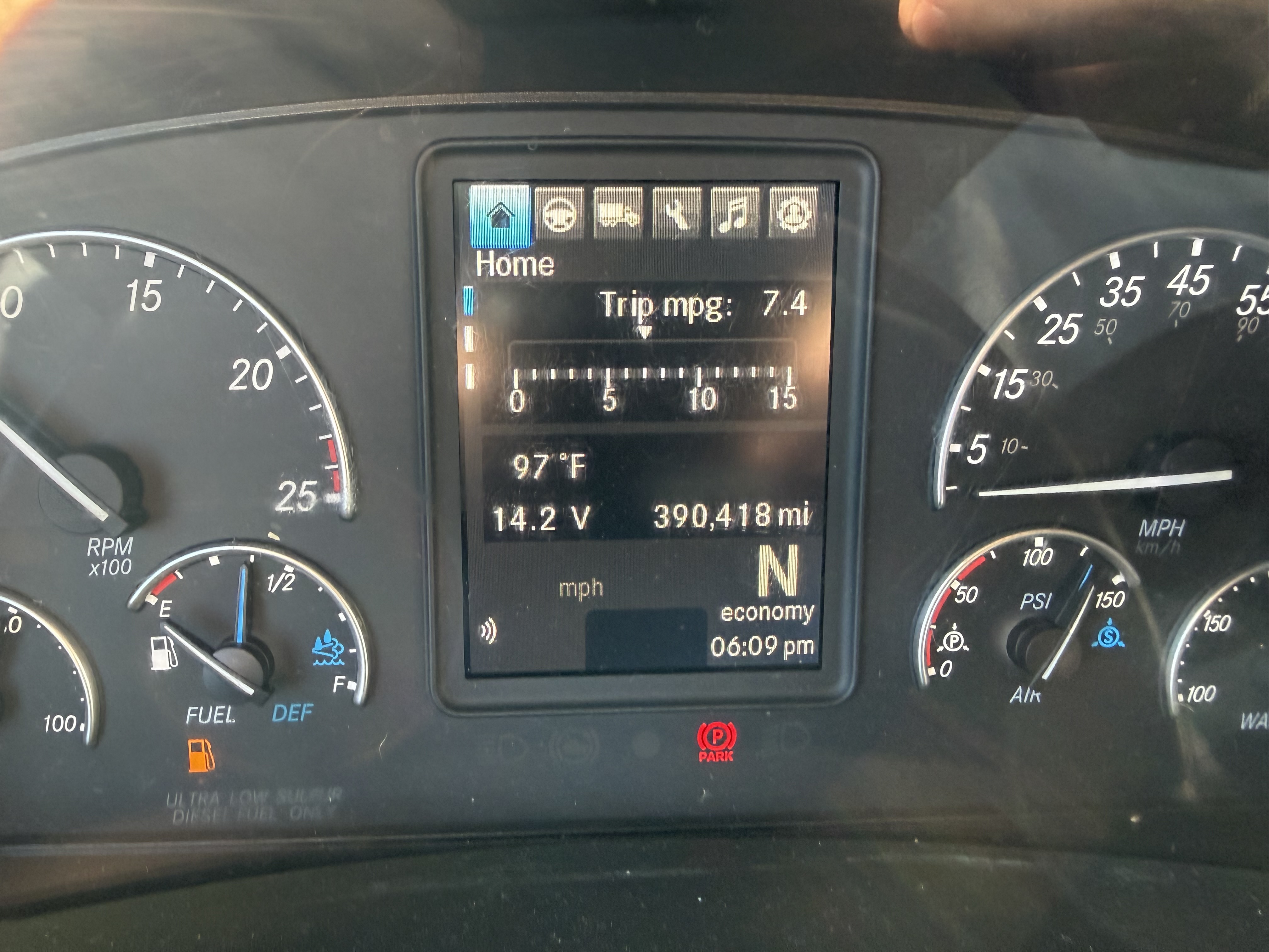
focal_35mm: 24
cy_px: 476
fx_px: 880
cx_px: 634
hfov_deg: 71.6
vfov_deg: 56.8
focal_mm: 2.22
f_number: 2.2
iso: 320
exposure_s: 1/95
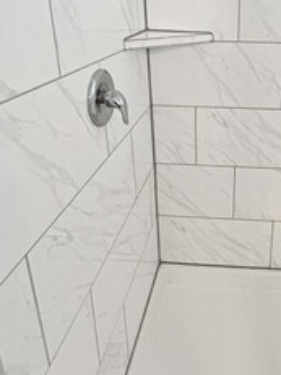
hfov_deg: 48.5
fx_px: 293
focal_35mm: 27
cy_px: 94
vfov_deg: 61.7
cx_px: 224
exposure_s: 1/120
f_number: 1.8
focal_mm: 1.57
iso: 250
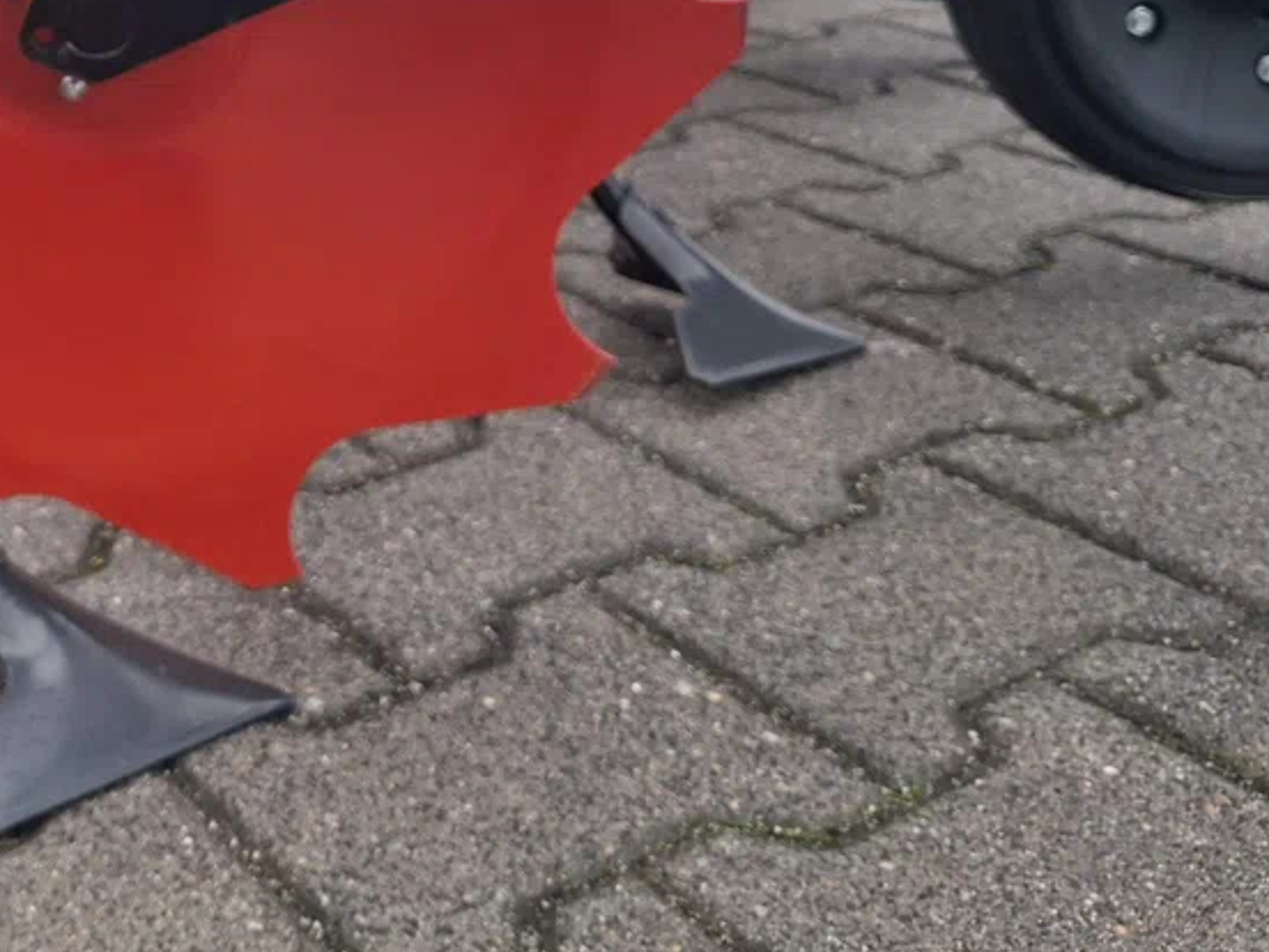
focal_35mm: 50
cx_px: 195
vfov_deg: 27.1
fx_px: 1833
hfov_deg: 36.4
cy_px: -46
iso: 50
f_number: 1.8
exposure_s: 1/118
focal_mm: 5.54
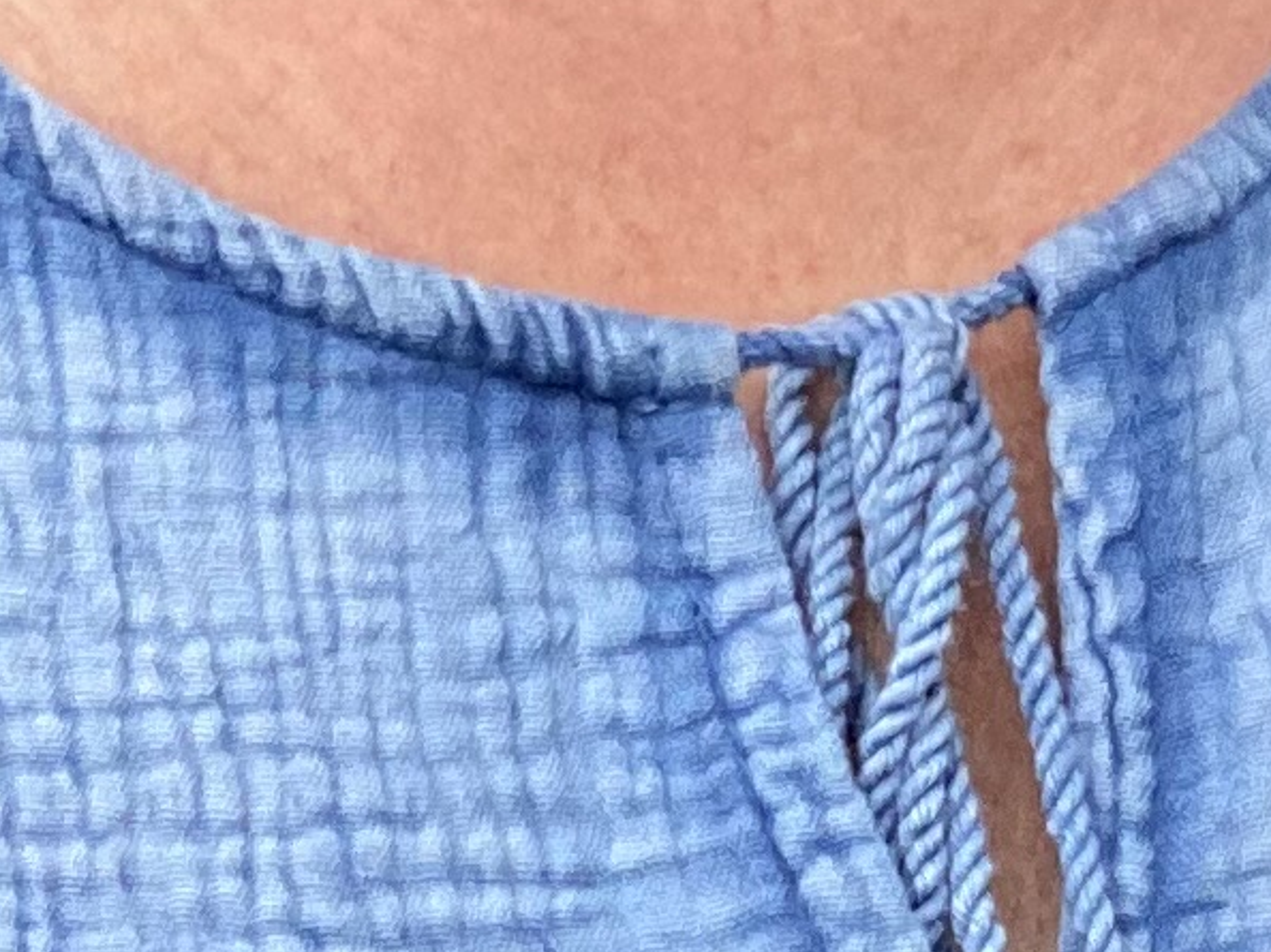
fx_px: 12956
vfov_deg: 4.1
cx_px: 749
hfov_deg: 5.6
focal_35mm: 353
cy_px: -1996
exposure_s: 1/122
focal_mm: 6
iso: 80
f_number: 2
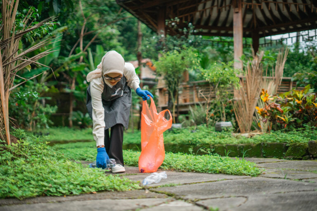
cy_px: 106
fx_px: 440
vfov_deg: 27.0
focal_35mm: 50
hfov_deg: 39.6
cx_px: 158
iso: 400
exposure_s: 1/4000
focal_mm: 50
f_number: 1.8
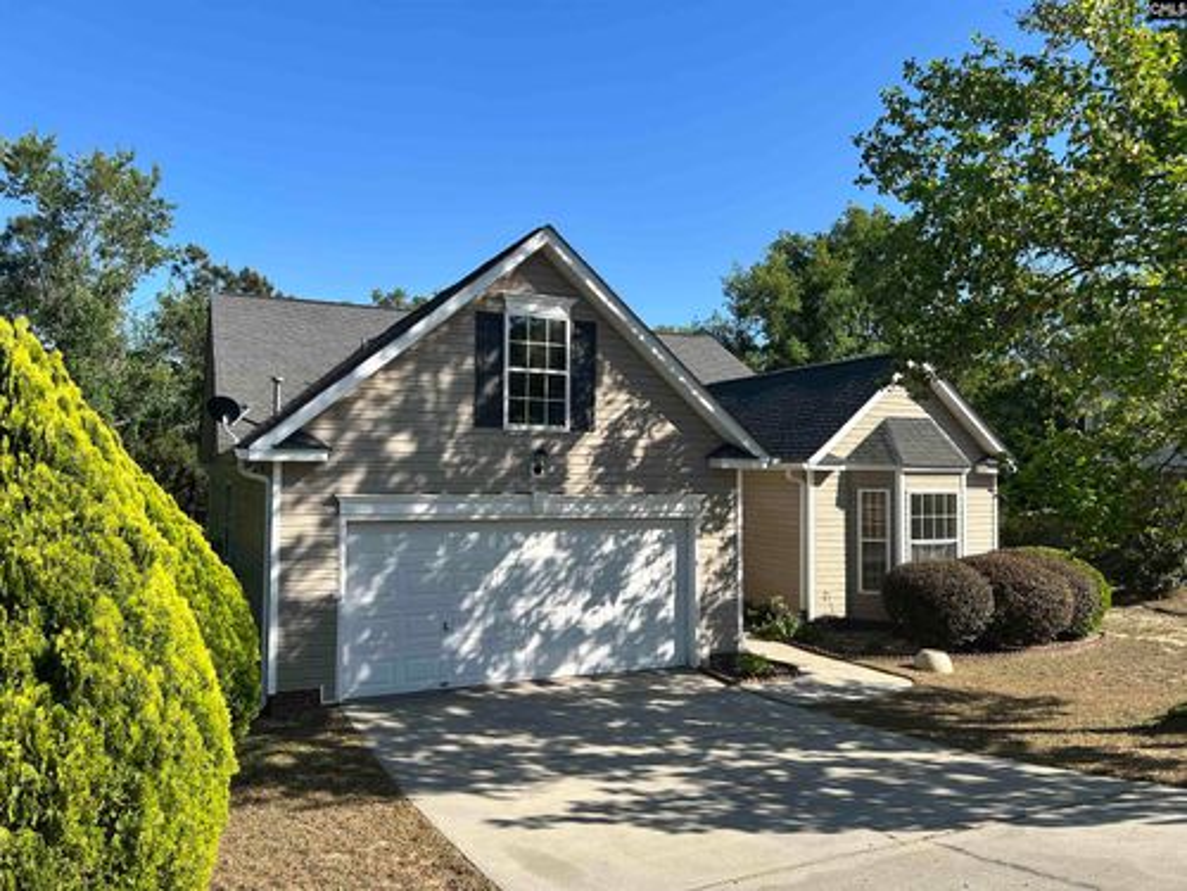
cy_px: 446
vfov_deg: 53.1
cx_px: 594
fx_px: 892
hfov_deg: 67.3
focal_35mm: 26
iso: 50
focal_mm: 5.7
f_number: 1.5
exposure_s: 1/2915
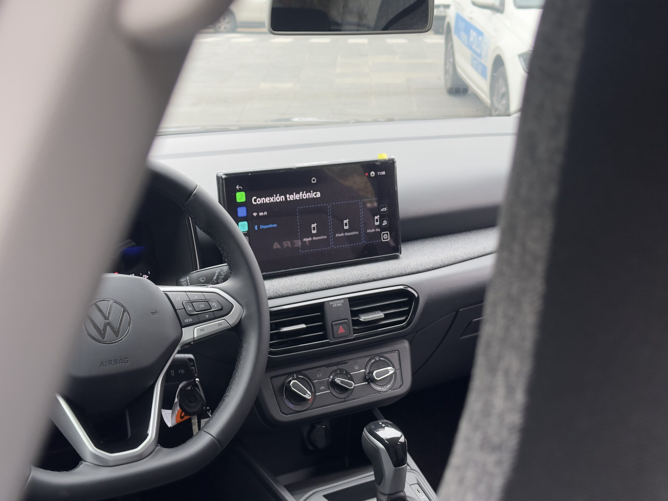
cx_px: 334
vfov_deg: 30.3
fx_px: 926
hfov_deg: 39.7
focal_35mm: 48
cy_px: 250
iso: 50
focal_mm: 6.86
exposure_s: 1/211
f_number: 1.78
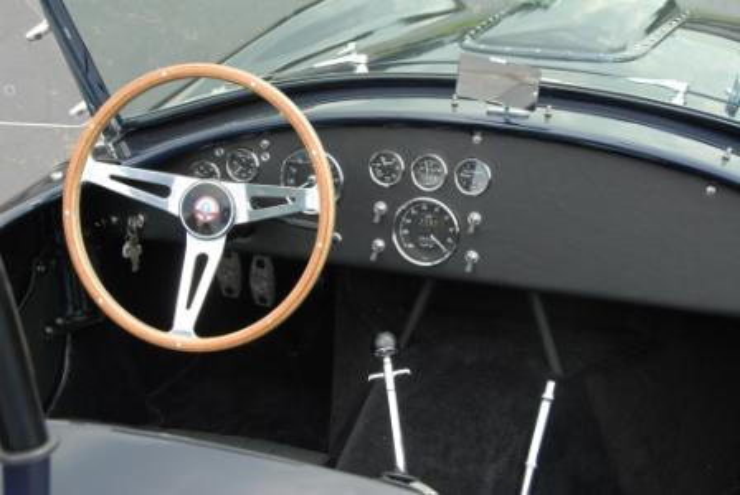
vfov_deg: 20.7
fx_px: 1358
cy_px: 248
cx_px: 370
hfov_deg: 30.5
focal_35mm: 66
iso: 400
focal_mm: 44
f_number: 8
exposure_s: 1/200
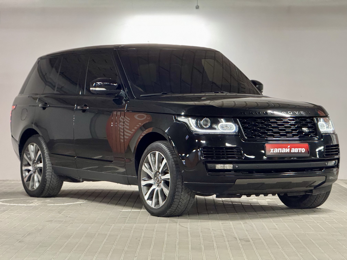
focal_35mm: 120
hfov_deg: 16.4
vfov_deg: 12.3
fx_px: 1203
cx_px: 174
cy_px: 130
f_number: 2.8
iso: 640
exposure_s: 1/50
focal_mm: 15.66
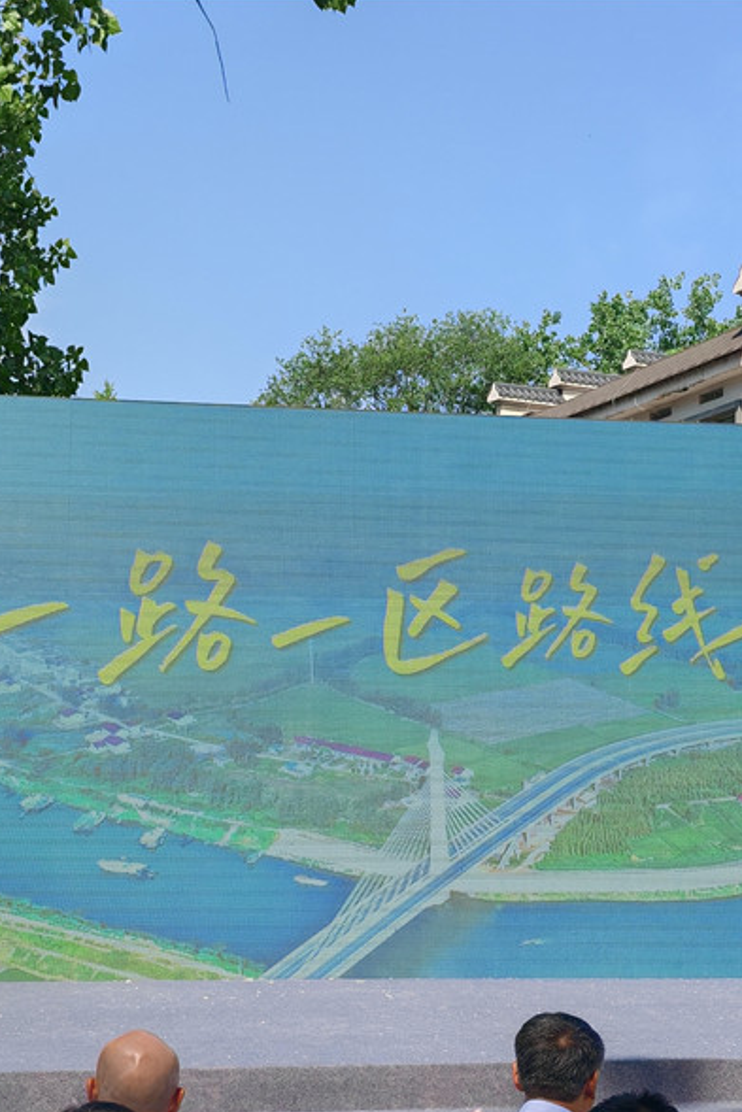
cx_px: 395
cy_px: 563
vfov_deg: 31.0
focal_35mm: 65
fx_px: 2008
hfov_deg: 20.9
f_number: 1.95
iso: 50
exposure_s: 1/1600
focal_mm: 5.52
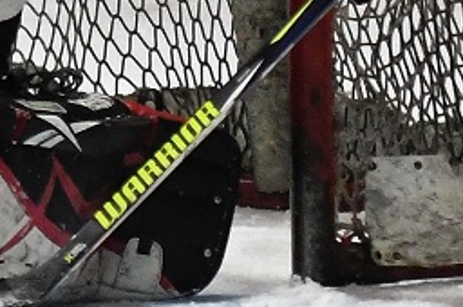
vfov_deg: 3.3
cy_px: -55
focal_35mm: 413
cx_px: 69
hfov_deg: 5.0
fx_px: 5305
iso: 3600
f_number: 2.8
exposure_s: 1/1000
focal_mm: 80
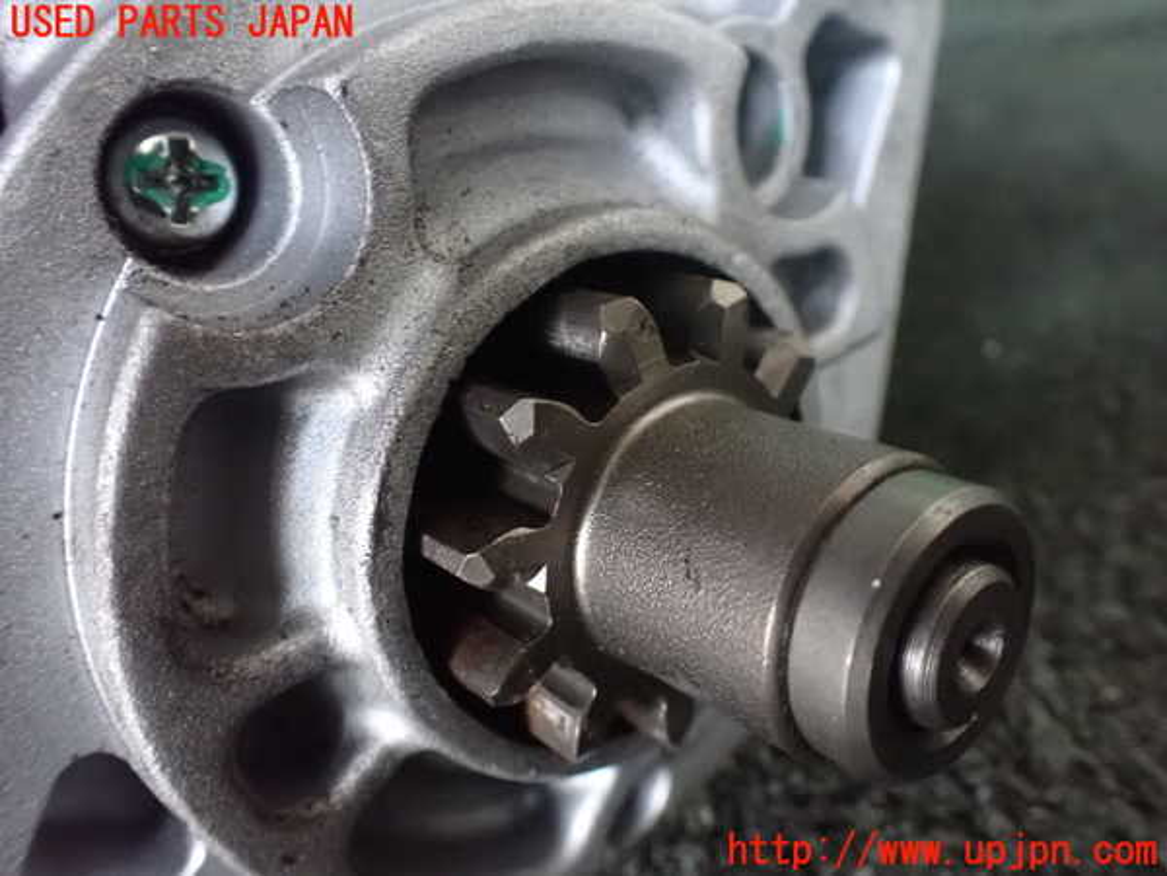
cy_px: 438
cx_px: 584
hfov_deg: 60.0
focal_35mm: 30
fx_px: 1011
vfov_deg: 46.8
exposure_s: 1/30
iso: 1600
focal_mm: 5.4
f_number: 2.3
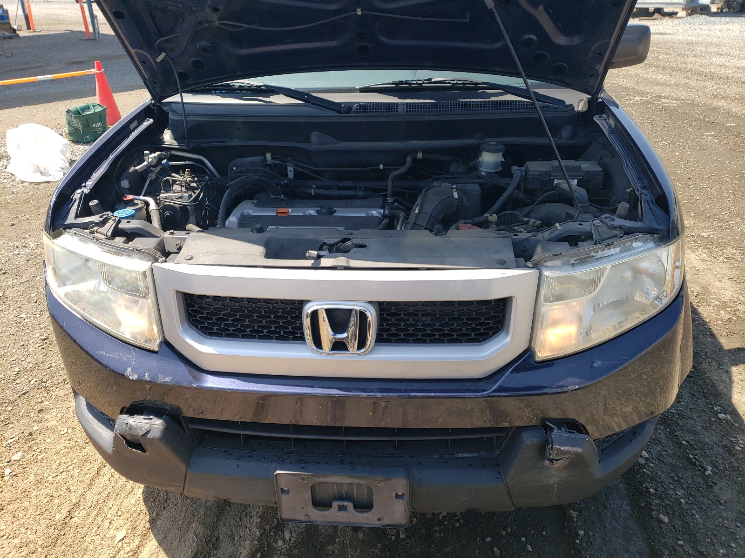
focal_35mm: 26
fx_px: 560
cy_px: 279
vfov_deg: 53.1
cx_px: 372
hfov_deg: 67.3
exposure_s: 1/1111
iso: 50
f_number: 1.5
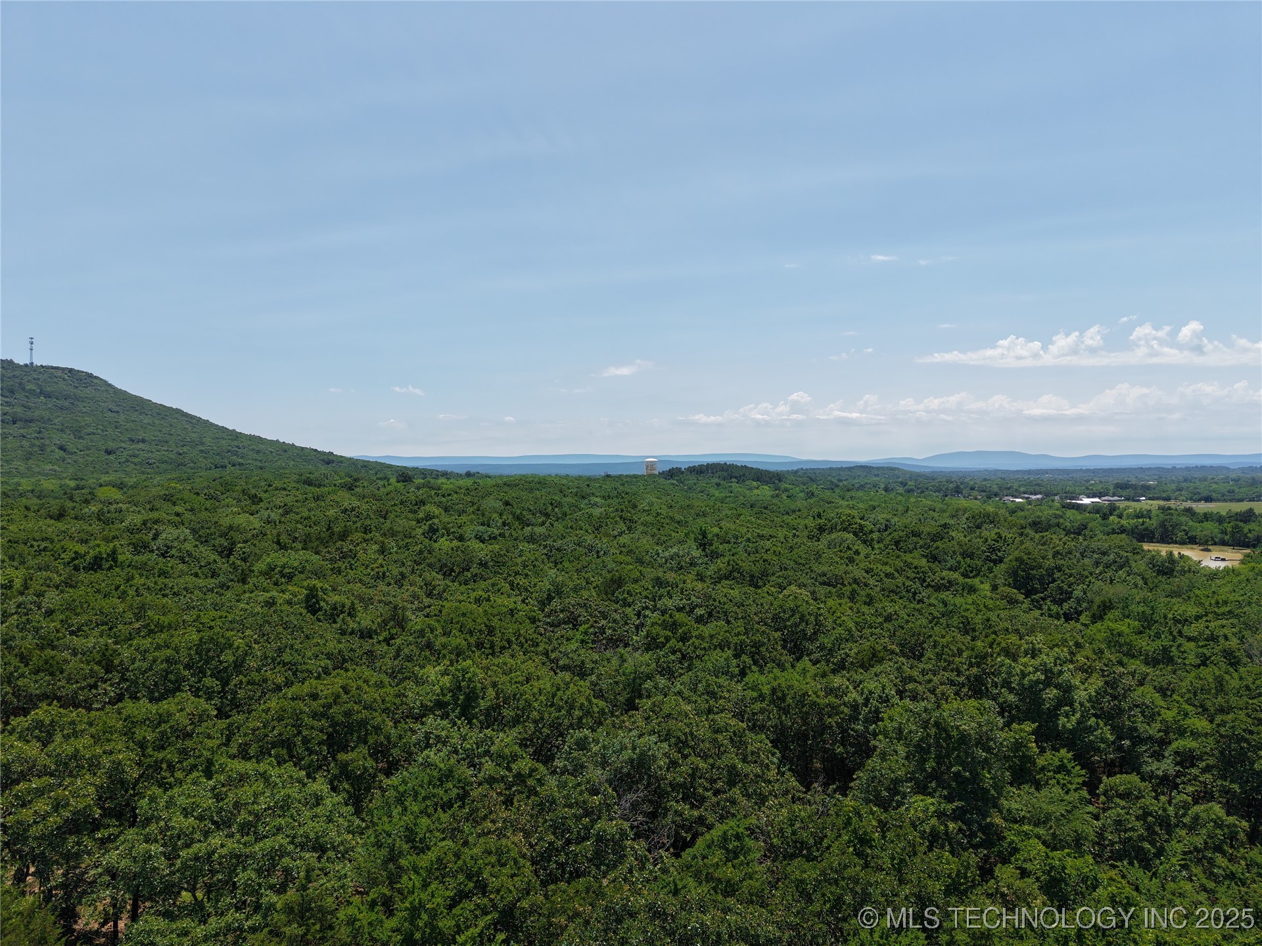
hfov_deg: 71.6
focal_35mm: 24
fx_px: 875
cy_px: 473
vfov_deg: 56.8
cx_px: 631
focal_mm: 8.67
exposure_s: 1/4000
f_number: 1.8
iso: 140
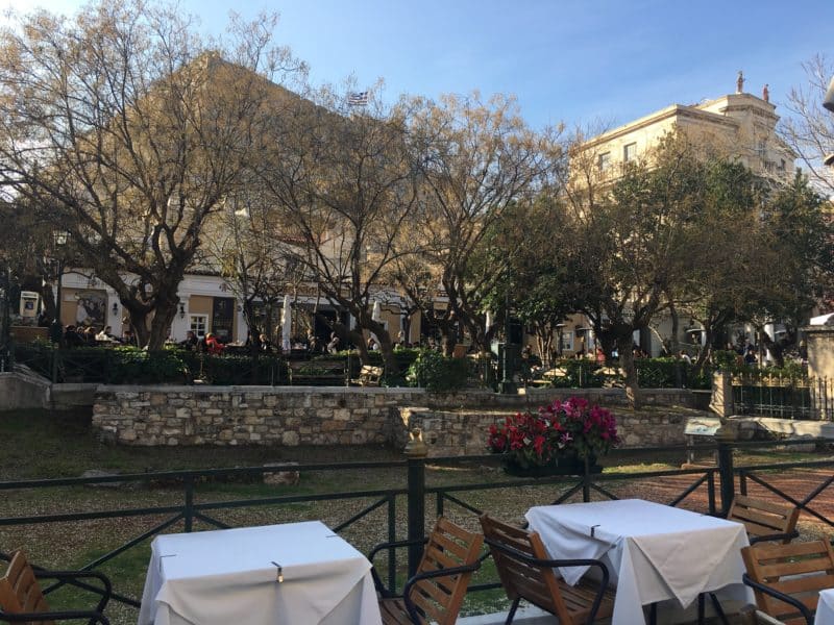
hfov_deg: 61.7
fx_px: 699
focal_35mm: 29
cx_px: 417
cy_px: 312
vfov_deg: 48.2
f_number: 2.2
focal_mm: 4.15
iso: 25
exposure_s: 1/686
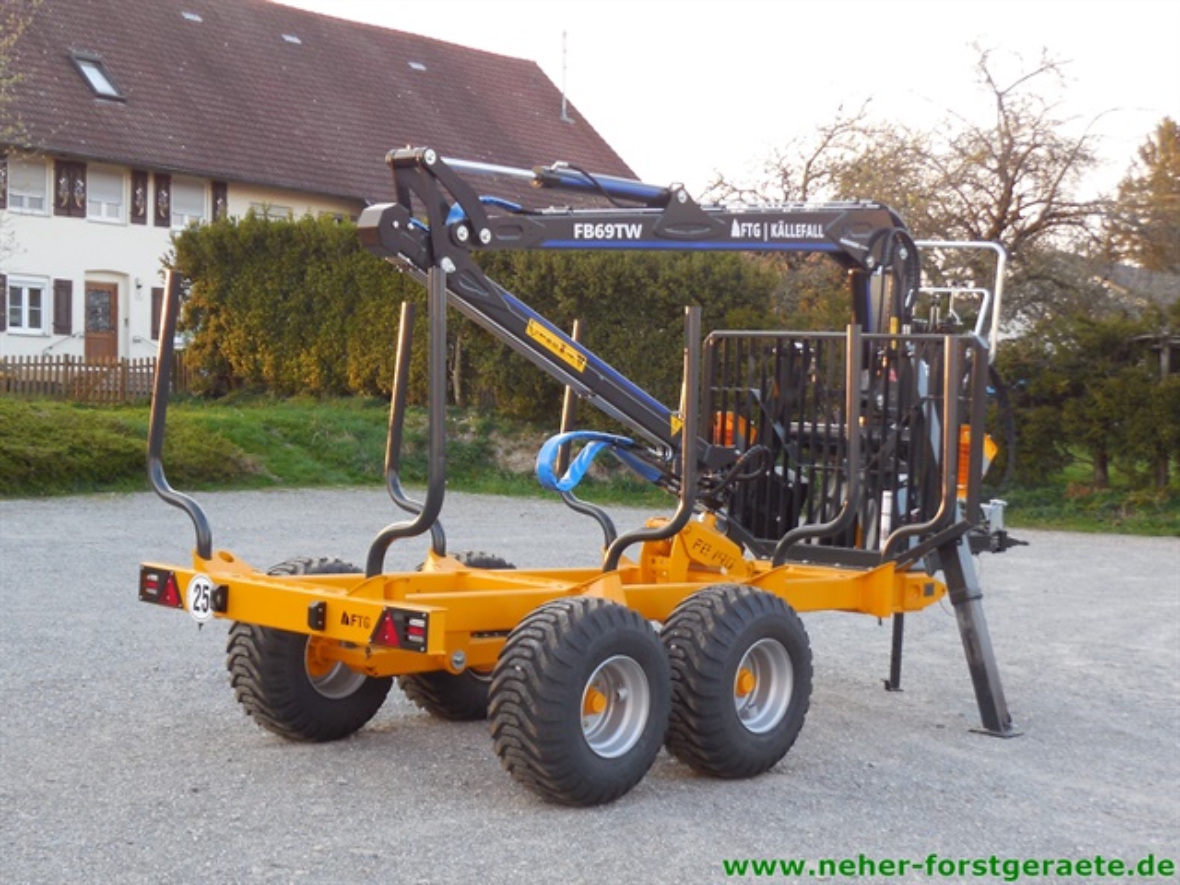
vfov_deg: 31.5
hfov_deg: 41.2
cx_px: 590
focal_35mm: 46
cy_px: 442
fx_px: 1568
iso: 125
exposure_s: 1/60
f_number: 3.8
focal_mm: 8.2
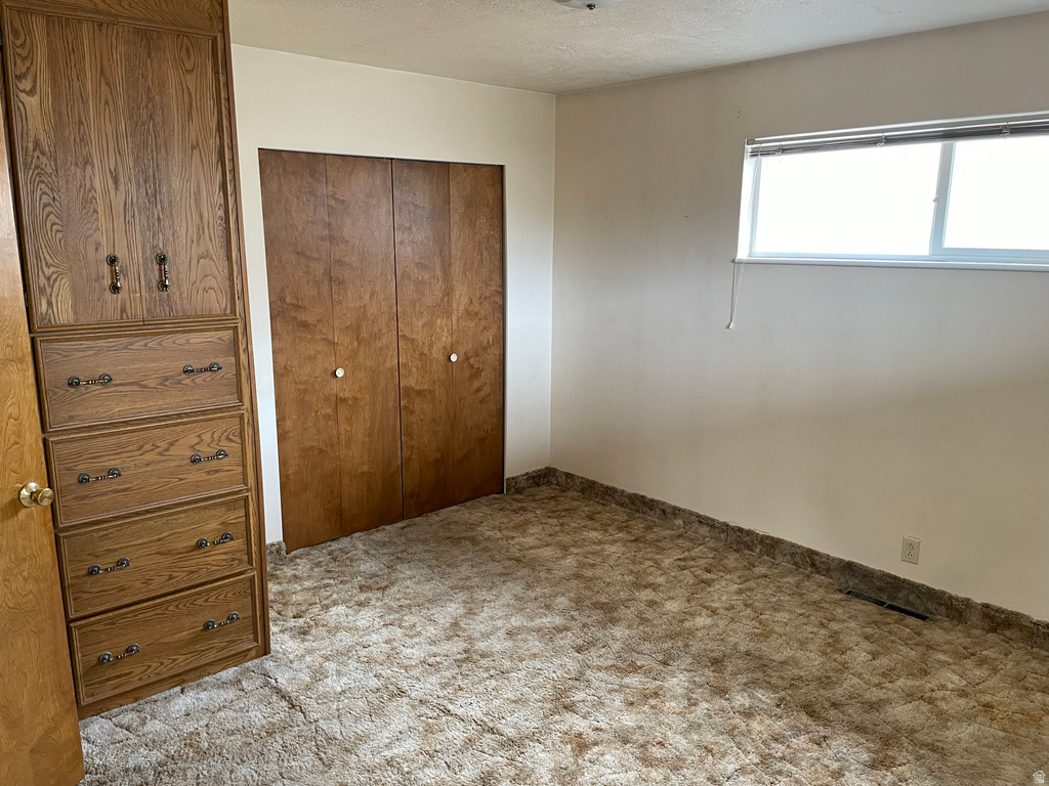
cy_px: 393
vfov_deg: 53.1
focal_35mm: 26
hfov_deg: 67.3
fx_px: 788
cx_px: 524
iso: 125
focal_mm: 4.2
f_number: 1.6
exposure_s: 1/60
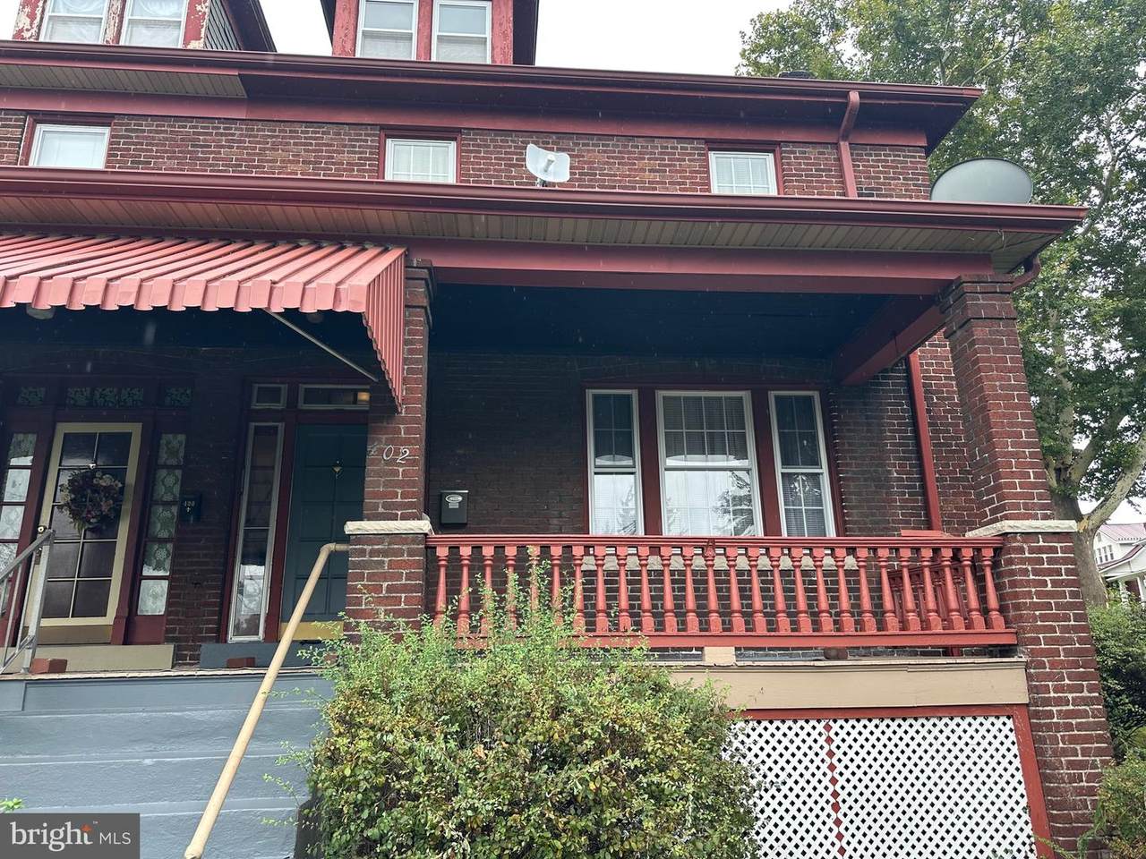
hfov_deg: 71.6
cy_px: 430
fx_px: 795
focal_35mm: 24
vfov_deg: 56.8
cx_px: 573
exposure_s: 1/435
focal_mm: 6.86
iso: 80
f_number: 1.78
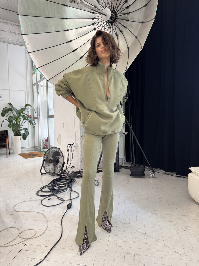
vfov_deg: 71.6
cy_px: 133
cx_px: 100
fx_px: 184
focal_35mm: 24
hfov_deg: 56.8
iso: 200
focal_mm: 6.76
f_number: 1.78
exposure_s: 1/100
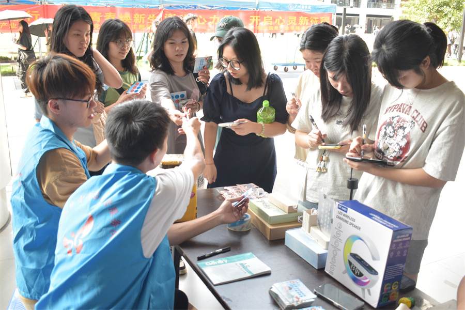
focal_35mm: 36
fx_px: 465
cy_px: 155
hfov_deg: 53.1
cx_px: 232
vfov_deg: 36.9
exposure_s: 1/100
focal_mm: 24
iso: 800
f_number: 3.8
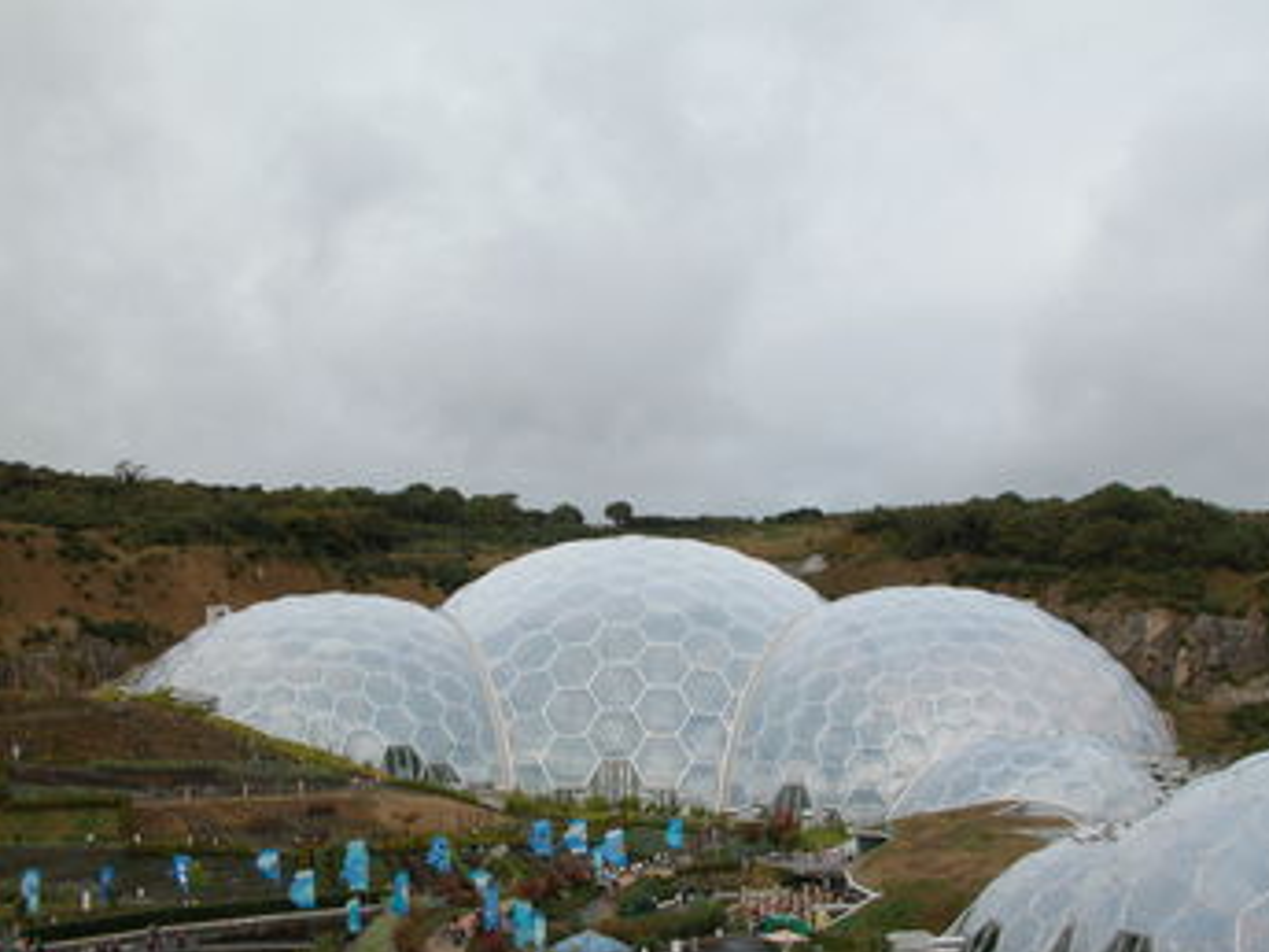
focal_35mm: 43
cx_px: 616
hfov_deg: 43.8
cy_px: 546
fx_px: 1576
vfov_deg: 33.5
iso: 100
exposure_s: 1/318
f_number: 6.4
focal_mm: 9.5
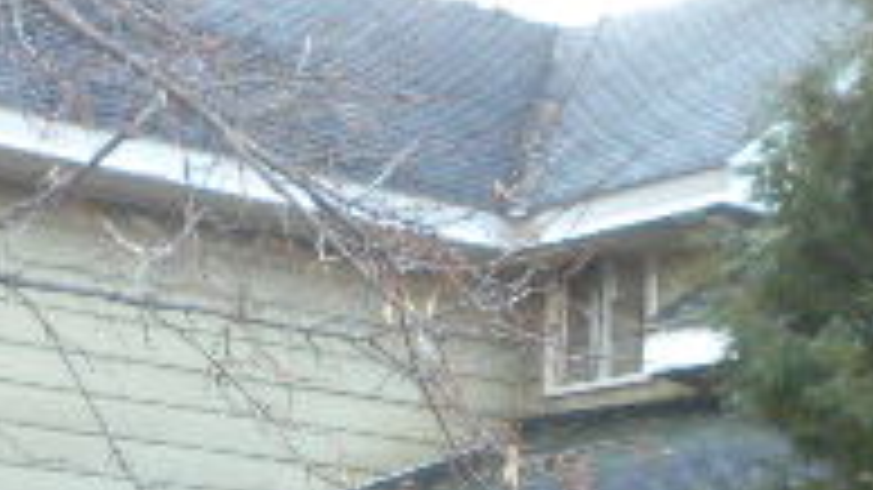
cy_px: 634
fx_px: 3078
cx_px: 346
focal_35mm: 133
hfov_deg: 16.1
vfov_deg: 9.0
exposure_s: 1/55.2
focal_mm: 6.6
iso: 184
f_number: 3.5
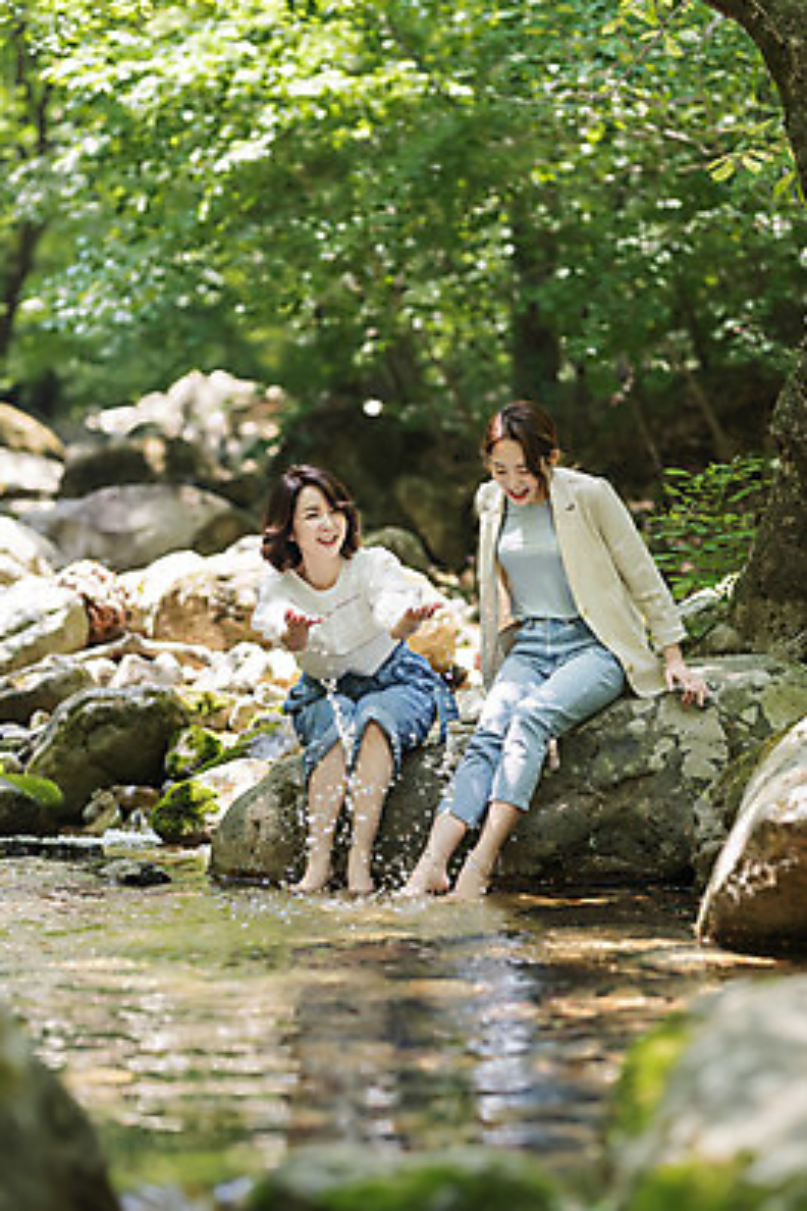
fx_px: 2892
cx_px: 402
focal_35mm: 86
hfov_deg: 15.9
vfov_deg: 23.6
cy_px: 606
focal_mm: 85
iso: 320
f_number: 2
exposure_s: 1/640
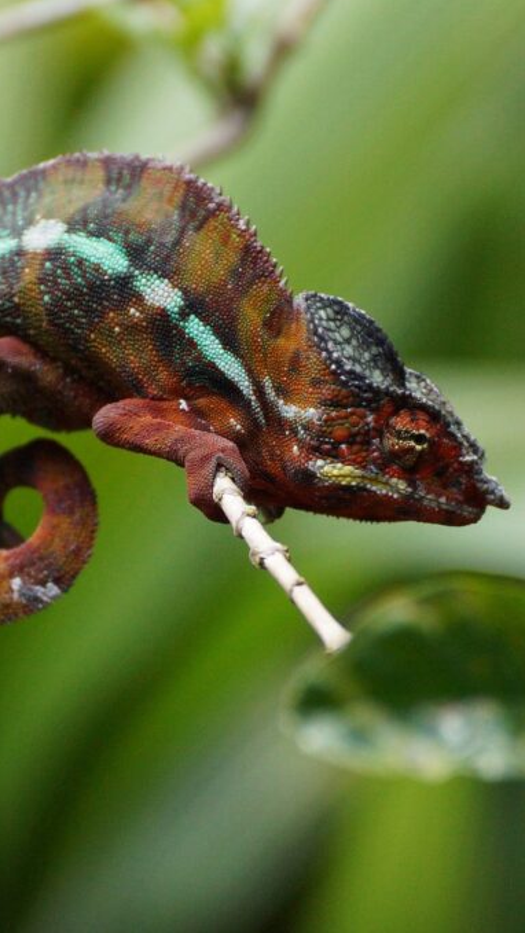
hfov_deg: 3.2
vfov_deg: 5.7
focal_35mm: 379
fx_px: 9378
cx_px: 197
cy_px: 467
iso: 1600
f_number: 5
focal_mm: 160
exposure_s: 1/1600
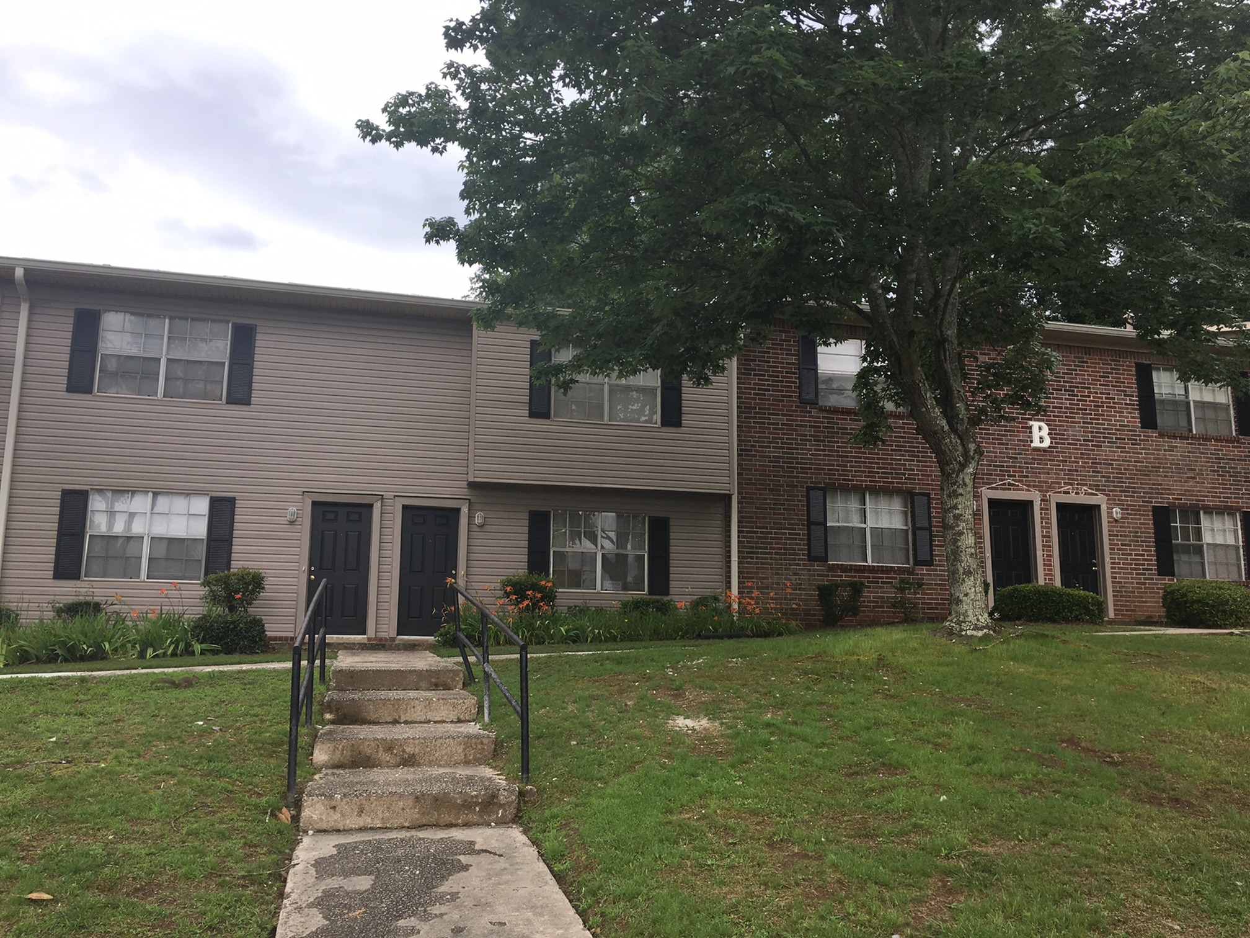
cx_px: 625
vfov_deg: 48.2
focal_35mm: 29
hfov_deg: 61.7
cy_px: 469
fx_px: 1047
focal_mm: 4.15
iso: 25
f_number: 2.2
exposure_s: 1/353
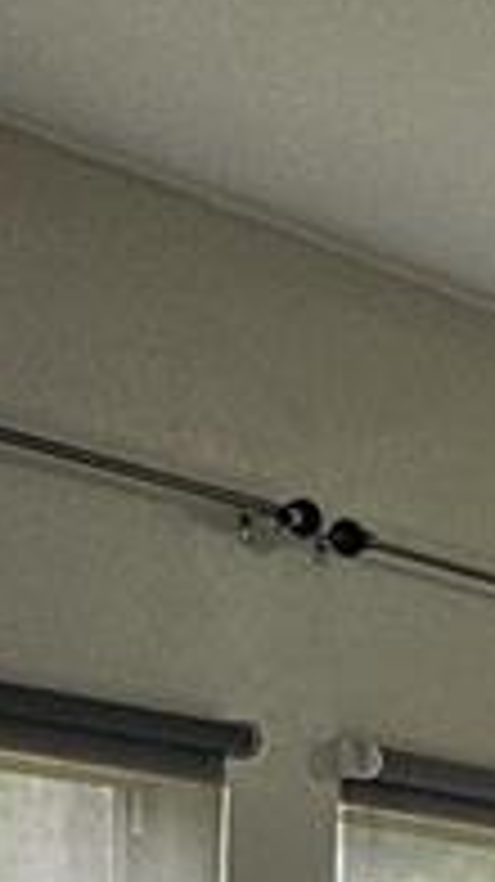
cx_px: 1971
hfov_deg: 6.3
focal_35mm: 160
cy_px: 1764
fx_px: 3740
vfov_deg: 12.0
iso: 160
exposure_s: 1/120
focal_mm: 5
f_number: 1.8
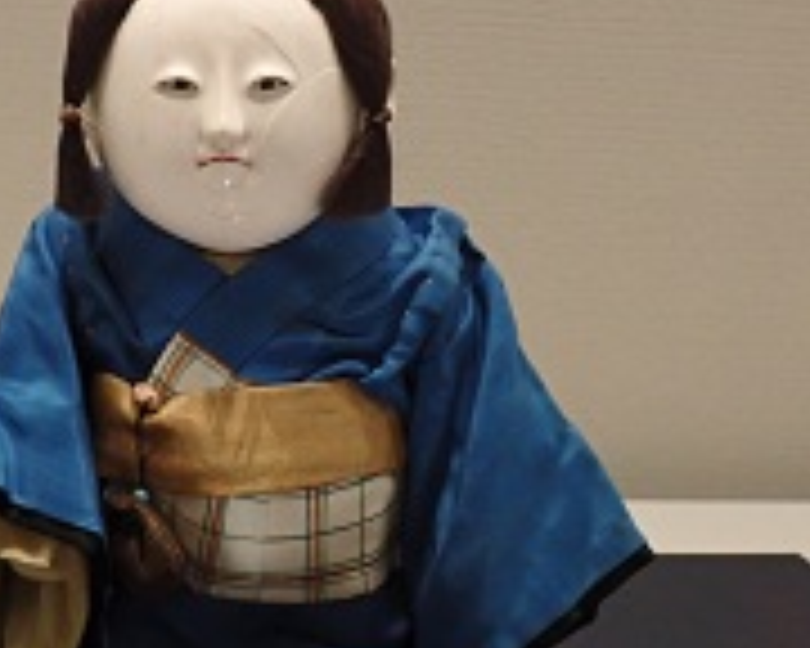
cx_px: 234
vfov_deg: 21.3
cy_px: 338
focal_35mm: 72
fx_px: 1726
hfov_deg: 26.2
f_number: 2.7
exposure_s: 1/8
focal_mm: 6.83
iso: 400
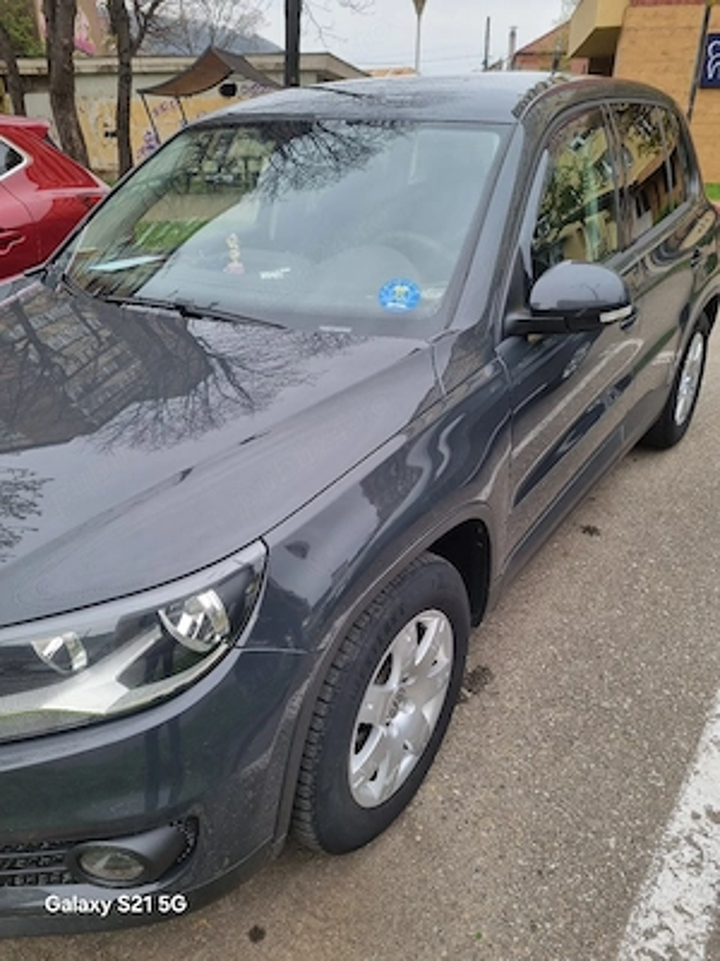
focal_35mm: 26
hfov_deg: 53.1
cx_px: 360
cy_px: 480
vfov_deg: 67.3
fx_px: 721
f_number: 1.8
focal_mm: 5.4
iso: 50
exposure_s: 1/476
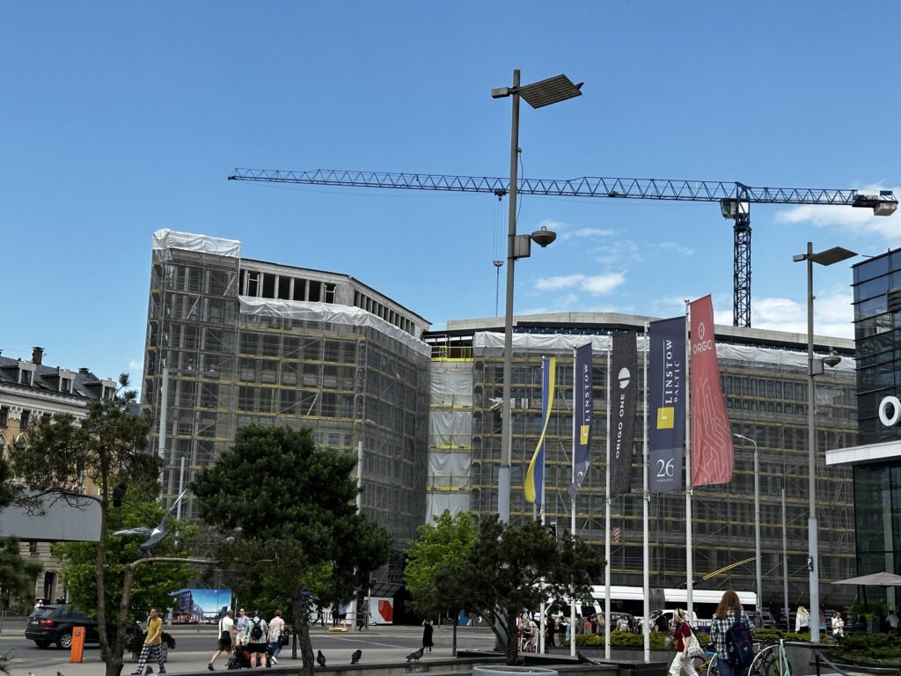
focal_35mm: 48
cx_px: 450
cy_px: 338
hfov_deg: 39.7
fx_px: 1249
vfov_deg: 30.3
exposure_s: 1/3058
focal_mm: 6.86
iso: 64
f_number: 1.78
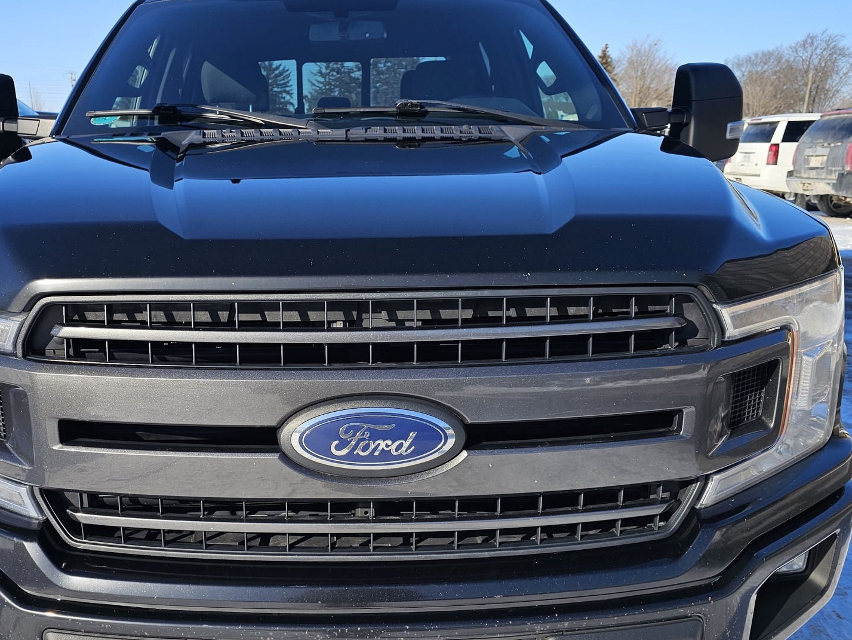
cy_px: 391
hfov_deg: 54.9
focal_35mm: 33
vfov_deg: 42.7
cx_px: 342
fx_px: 812
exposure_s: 1/1167
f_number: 1.7
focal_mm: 6.3
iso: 20
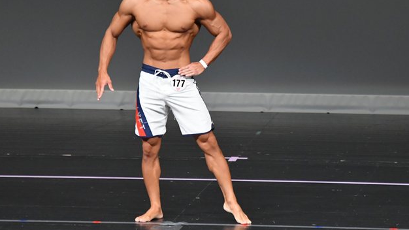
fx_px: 4847
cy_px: 73
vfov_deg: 2.7
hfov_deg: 4.8
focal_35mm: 447
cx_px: 214
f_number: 5.6
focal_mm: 230
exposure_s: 1/400
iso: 4000
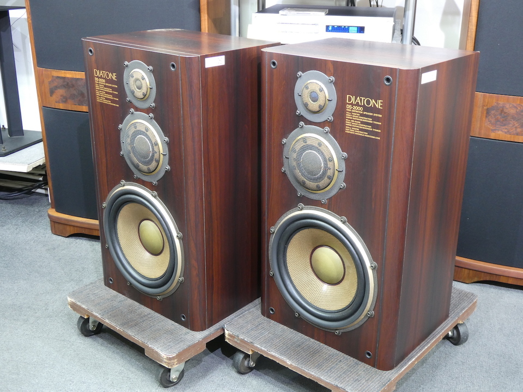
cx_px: 262
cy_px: 196
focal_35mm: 40
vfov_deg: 36.0
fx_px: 604
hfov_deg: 46.8
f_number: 3.8
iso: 200
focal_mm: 7.2
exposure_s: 1/1.6
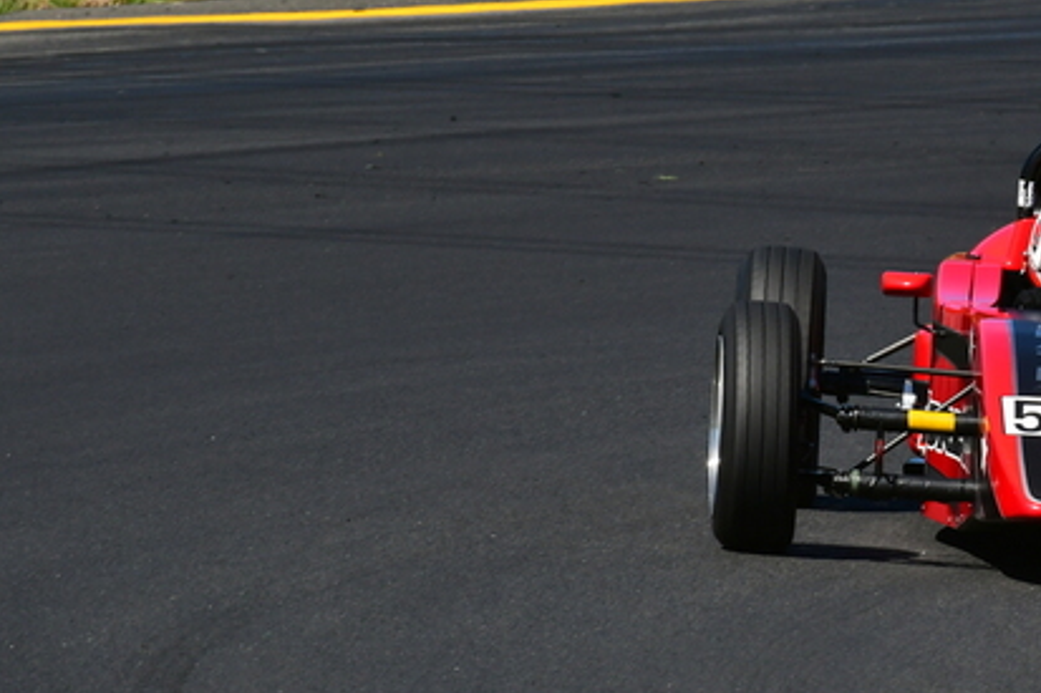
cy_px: 251
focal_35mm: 1307
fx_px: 37777
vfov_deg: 1.1
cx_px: 965
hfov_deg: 1.6
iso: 400
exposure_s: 1/640
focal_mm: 450
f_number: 11
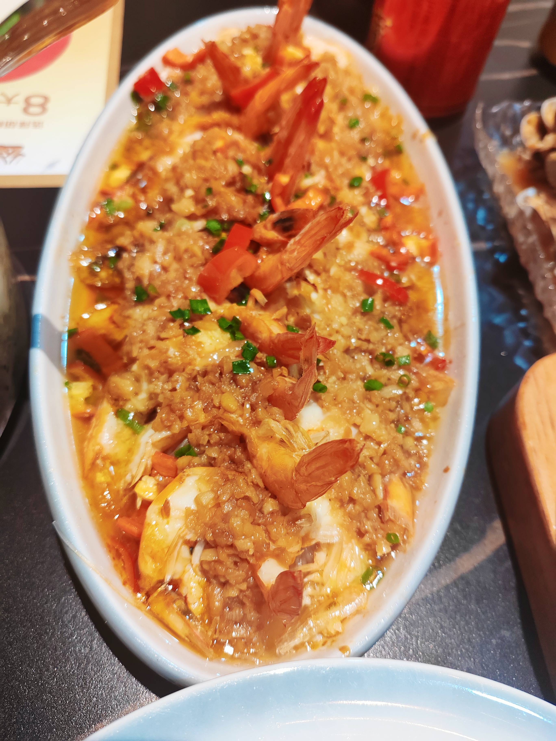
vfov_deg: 65.3
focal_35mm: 27
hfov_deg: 51.4
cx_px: 278
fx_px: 578
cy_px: 370
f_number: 1.8
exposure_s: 1/100
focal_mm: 6.14
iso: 1250
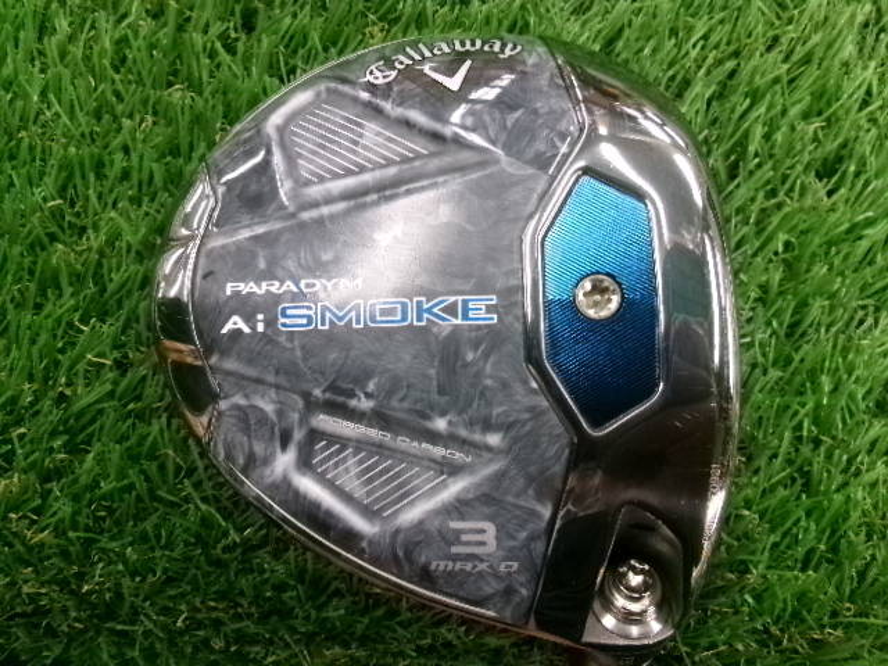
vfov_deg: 49.7
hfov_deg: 63.4
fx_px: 718
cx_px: 444
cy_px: 333
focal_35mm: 28
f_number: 3.9
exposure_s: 1/45
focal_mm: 5.1
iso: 800
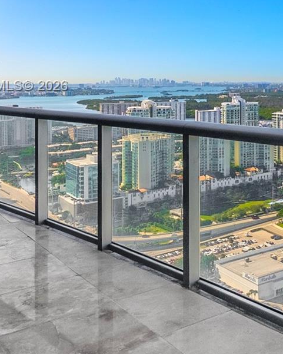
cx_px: 355
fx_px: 471
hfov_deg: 28.3
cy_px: 87
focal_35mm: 45
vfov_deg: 40.0
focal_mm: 12
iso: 200
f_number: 8
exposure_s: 1/1250
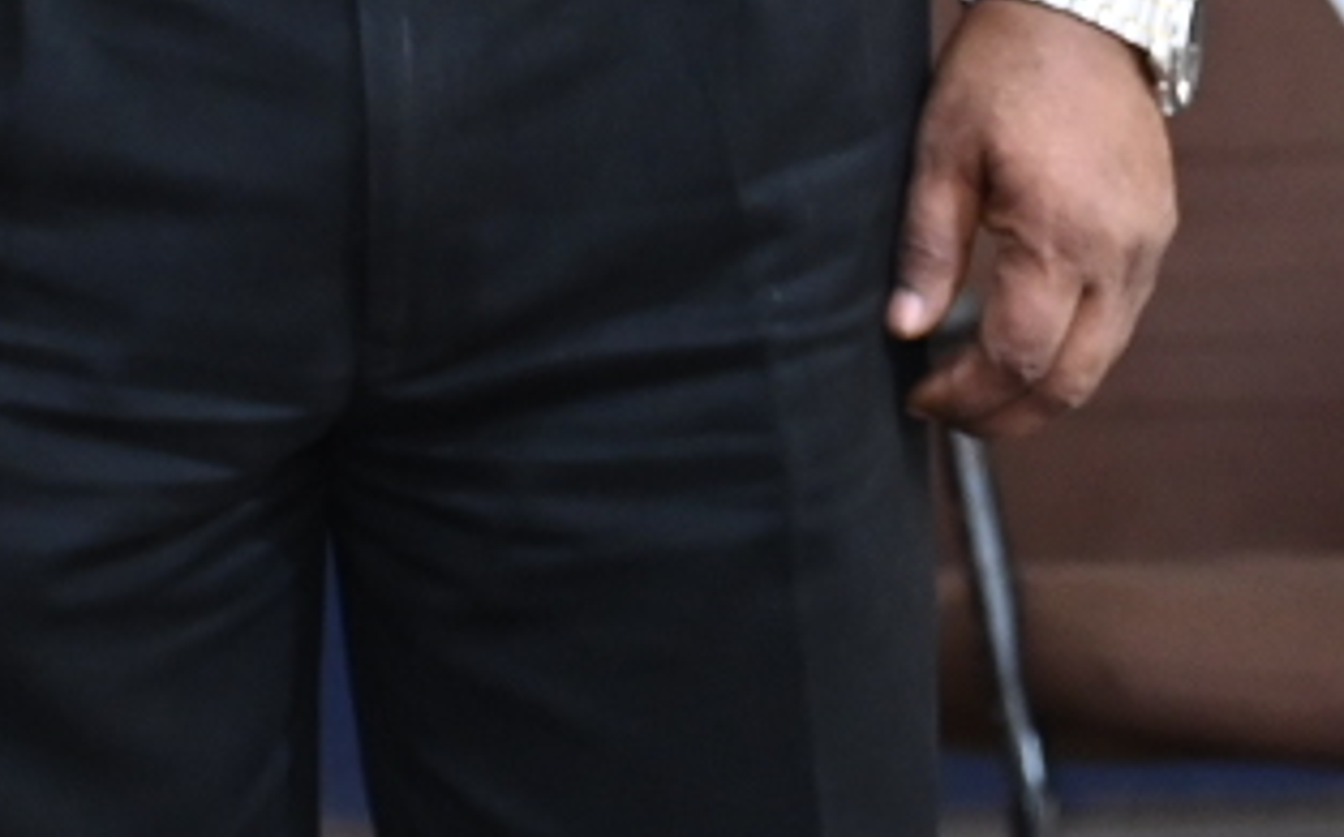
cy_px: -1240
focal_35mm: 227
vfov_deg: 5.5
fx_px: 8307
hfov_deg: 8.9
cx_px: -1043
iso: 1600
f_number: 4
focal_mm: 43
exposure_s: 1/80
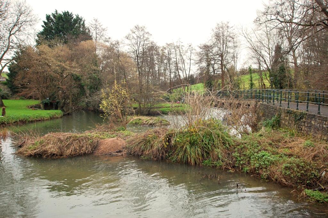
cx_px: 164
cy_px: 109
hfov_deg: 62.0
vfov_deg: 43.5
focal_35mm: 30
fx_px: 273
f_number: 6.3
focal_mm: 20
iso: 800
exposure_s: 1/160
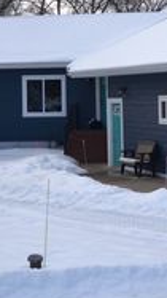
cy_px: 98
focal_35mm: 92
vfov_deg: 23.1
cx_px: 169
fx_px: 725
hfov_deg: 13.0
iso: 200
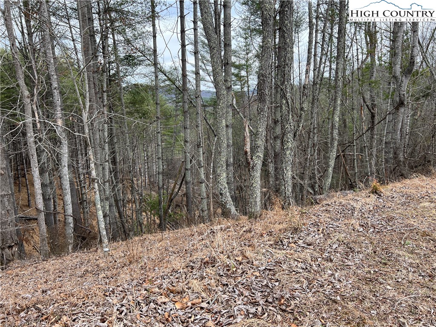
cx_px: 218
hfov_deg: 67.3
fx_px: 327
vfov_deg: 53.1
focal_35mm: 26
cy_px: 164
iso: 50
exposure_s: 1/1058
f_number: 1.5
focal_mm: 5.7
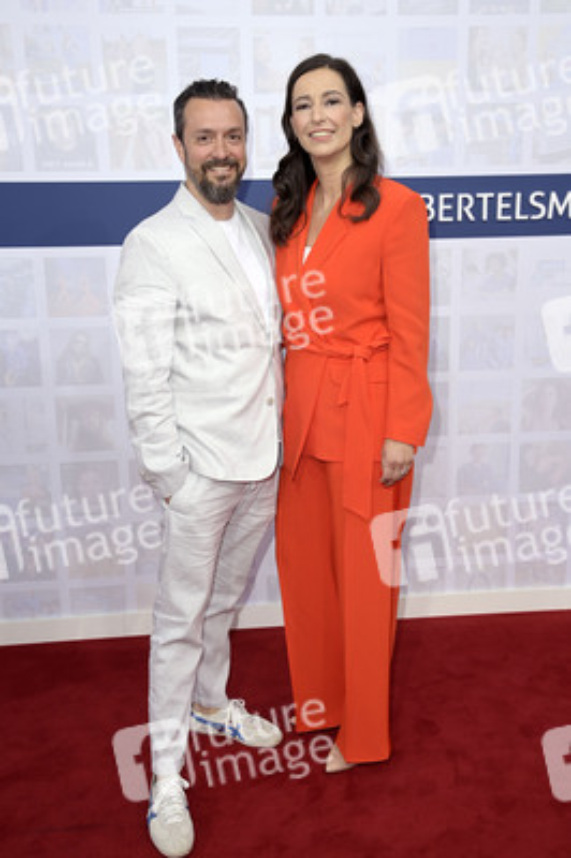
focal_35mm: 38
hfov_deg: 35.0
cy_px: 429
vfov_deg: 50.7
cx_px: 286
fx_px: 906
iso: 640
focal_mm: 38
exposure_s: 1/200
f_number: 7.1
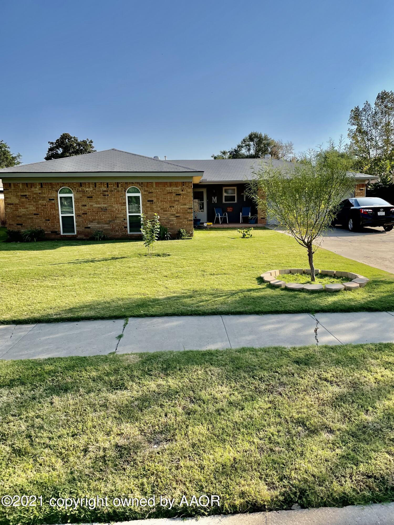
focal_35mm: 26
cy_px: 262
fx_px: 395
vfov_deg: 67.3
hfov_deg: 53.1
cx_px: 197
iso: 32
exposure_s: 1/3205
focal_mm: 4.2
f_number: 1.6
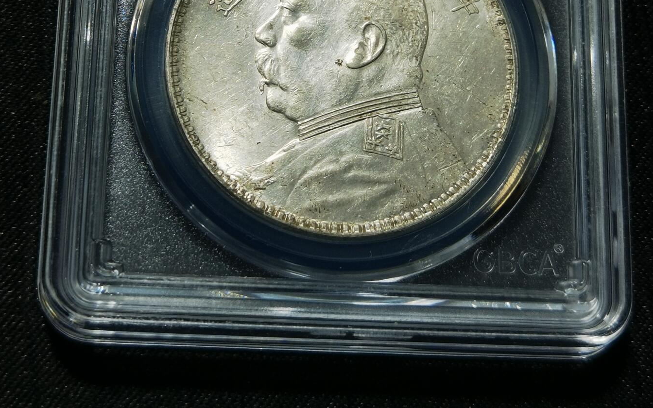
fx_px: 1566
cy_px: -7
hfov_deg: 23.6
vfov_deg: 14.6
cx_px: 326
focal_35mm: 88
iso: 50
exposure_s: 1/107
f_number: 1.9
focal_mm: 6.67
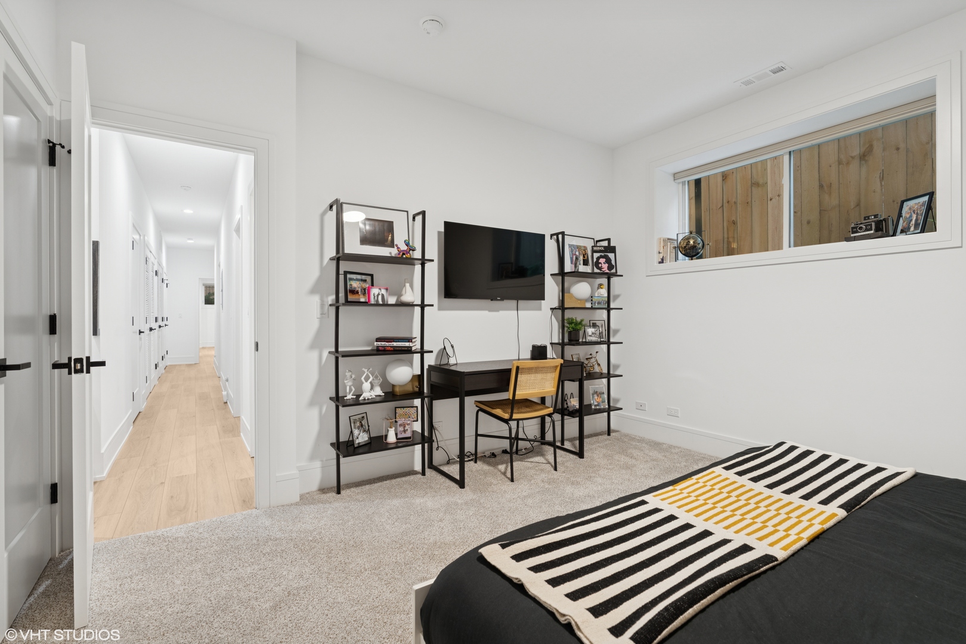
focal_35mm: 16
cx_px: 483
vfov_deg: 73.7
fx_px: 429
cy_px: 322
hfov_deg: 96.7
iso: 200
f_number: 7.1
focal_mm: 16
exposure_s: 1/6
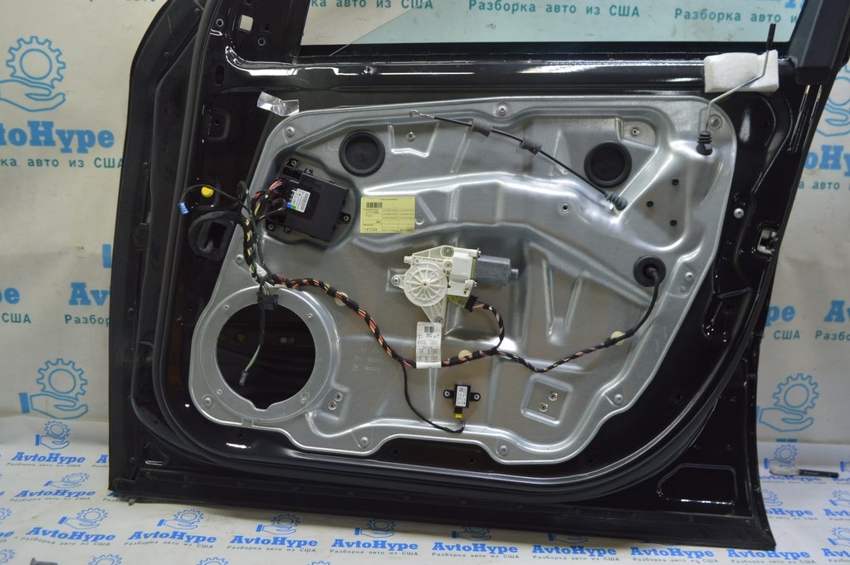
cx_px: 425
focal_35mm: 33
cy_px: 282
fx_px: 779
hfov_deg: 57.3
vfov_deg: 39.9
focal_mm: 22
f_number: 5.6
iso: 400
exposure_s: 1/25
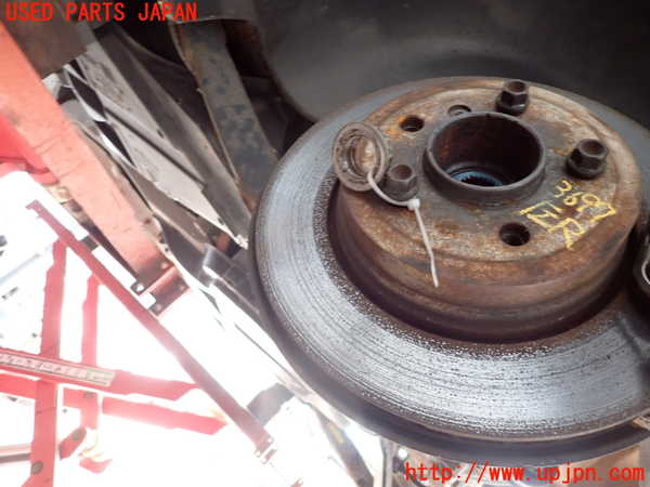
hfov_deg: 69.4
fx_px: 469
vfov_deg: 54.9
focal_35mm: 25
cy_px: 244
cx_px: 325
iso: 250
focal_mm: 4.5
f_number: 2
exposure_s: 1/30
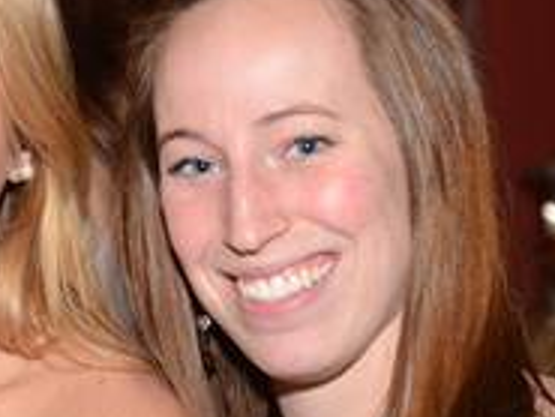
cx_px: -105
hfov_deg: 11.3
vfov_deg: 8.7
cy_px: 282
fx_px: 2743
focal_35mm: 171
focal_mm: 40
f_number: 2.8
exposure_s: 1/30
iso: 1250
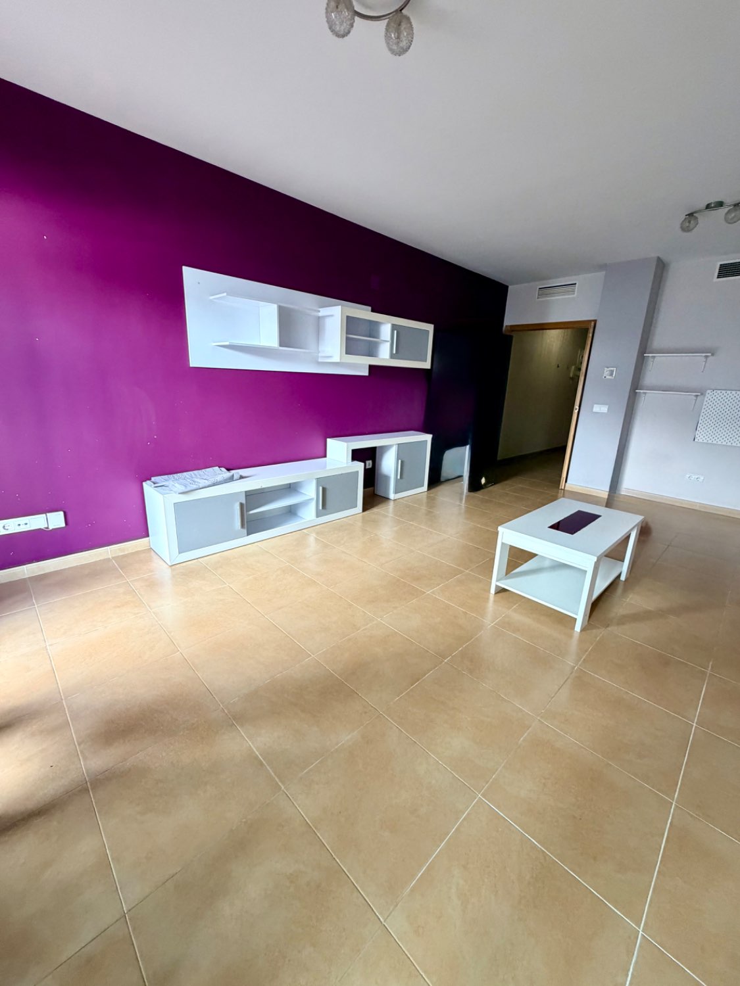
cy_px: 493
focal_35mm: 14
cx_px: 370
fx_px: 399
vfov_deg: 102.1
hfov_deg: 85.7
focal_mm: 2.22
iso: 320
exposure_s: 1/121
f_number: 2.2
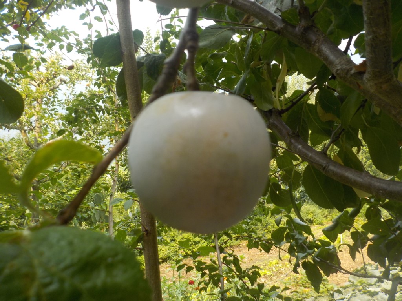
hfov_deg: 60.0
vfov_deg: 46.8
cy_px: 150
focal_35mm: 30
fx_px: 348
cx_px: 201
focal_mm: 4.1
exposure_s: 1/200
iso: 125
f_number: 3.3
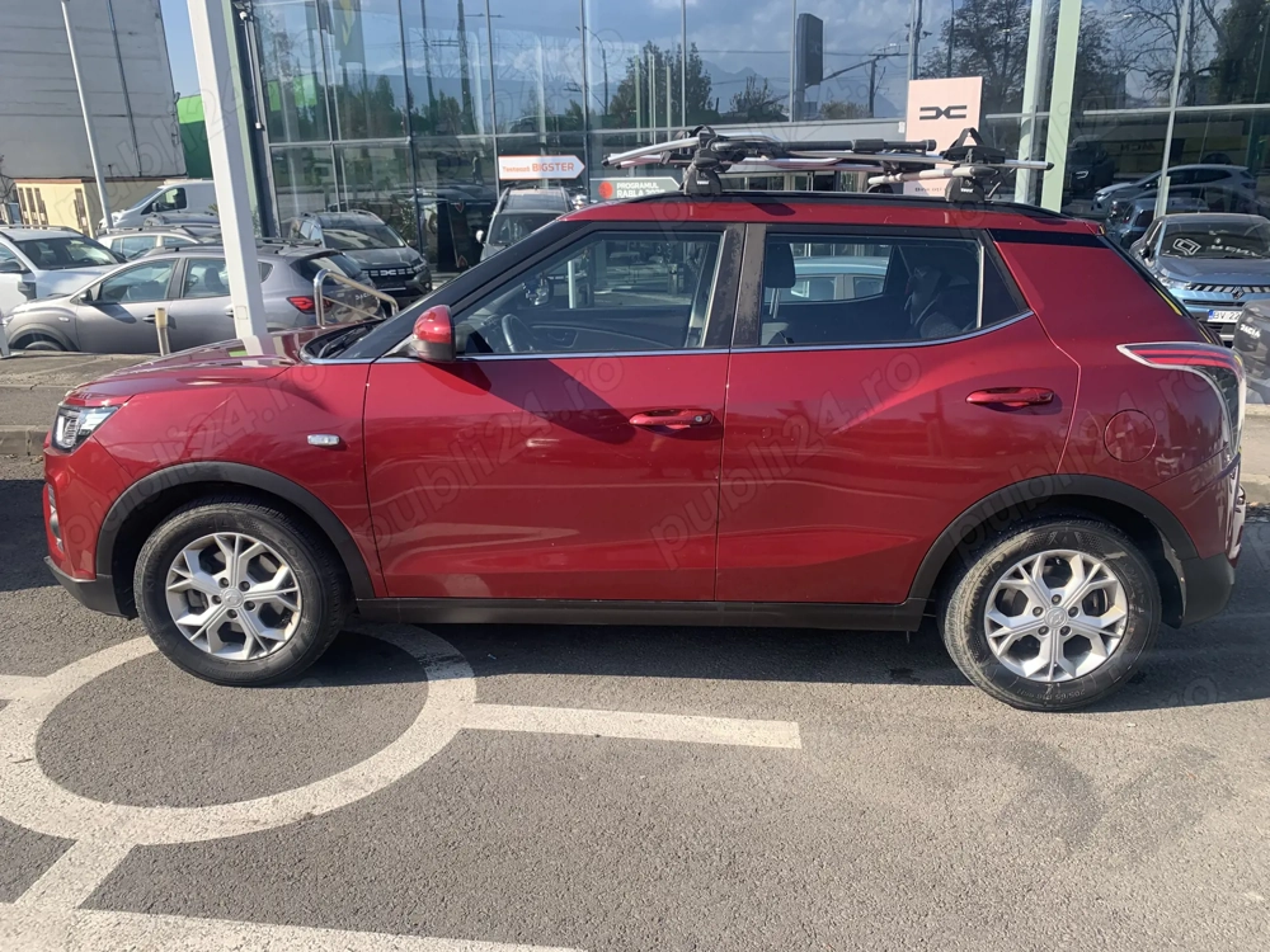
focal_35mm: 26
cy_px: 476
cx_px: 635
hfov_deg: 67.3
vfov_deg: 53.1
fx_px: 954
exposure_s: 1/981
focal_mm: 4.25
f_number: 1.8
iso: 25
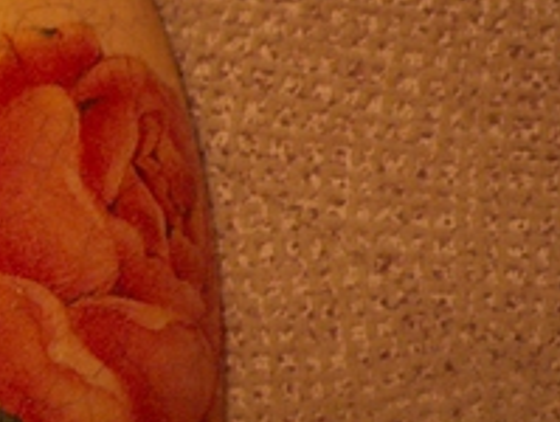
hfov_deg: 24.6
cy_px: 186
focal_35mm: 79
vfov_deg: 18.7
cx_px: 200
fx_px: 1280
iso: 200
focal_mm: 5.8
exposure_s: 1/8
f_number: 2.6
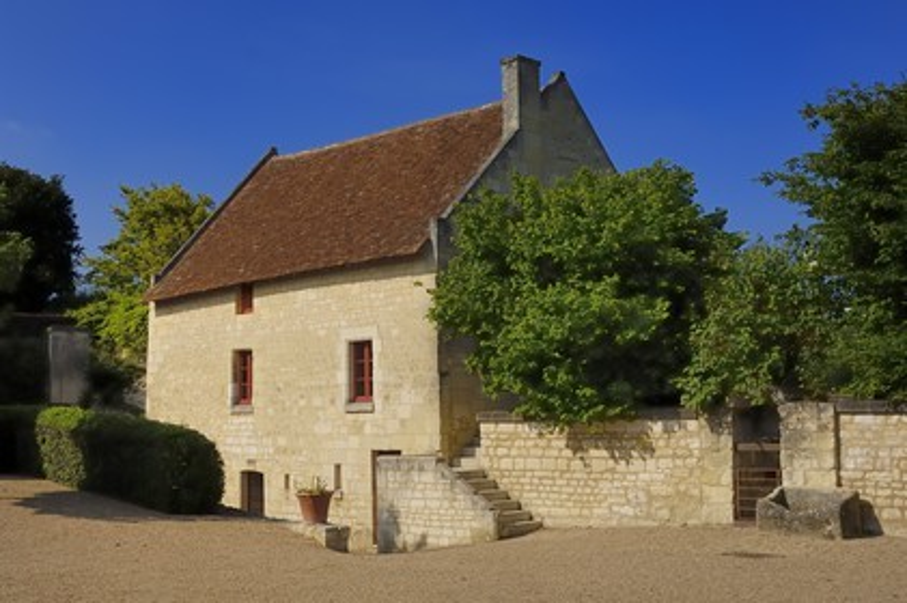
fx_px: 1171
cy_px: 302
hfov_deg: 42.4
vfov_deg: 28.9
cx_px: 454
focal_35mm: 46
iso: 100
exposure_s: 1/160
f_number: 9.5
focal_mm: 31
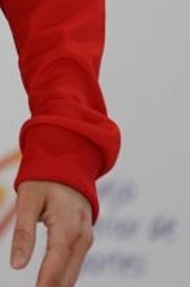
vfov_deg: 1.7
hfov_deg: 1.2
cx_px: -240
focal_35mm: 1190
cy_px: -267
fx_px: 9453
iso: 800
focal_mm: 200
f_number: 2.8
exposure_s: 1/250
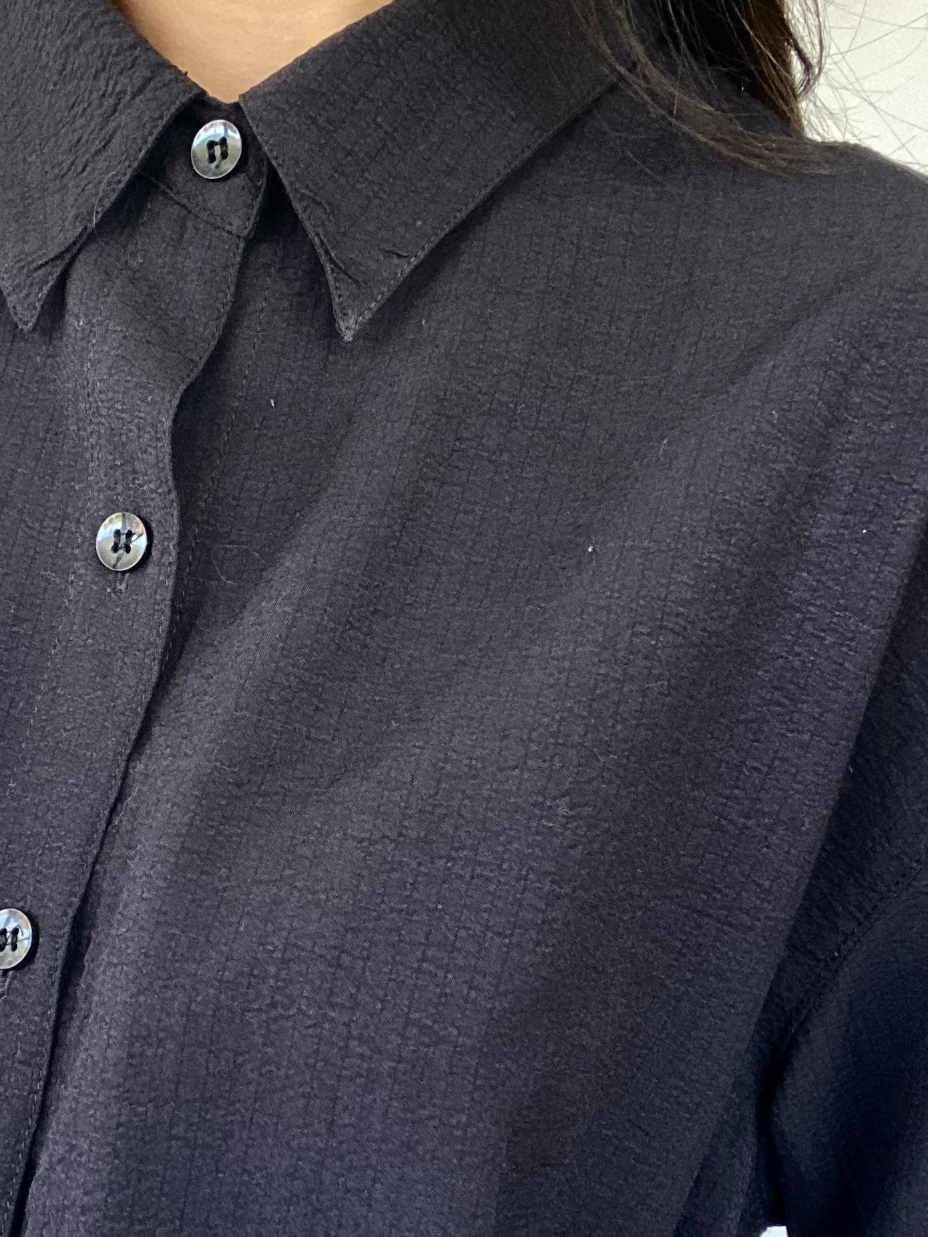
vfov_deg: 37.9
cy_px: 780
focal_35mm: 50
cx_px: 248
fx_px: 1787
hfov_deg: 28.7
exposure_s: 1/60
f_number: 2.2
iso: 160
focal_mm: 2.71
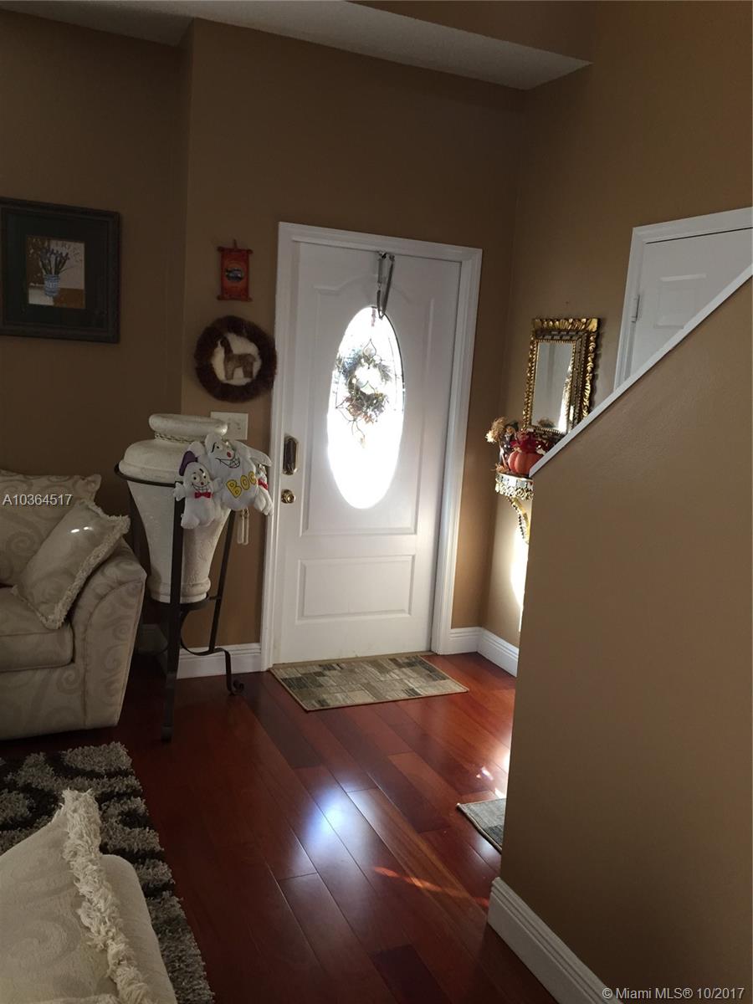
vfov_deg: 61.7
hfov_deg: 48.2
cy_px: 502
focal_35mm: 29
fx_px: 841
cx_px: 376
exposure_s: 1/30
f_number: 2.2
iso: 125
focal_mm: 4.15
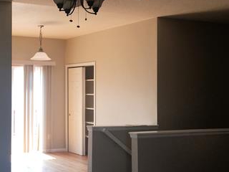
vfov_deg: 25.2
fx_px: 384
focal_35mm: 58
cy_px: 92
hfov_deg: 32.0
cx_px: 34
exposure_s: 1/60
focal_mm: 4.15
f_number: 2.2
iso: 32
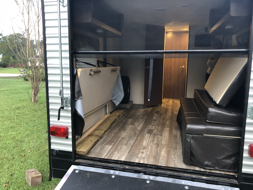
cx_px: 126
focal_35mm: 28
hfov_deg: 63.4
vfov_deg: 49.7
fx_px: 205
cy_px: 95
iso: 80
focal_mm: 4
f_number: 1.8
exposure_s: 1/15
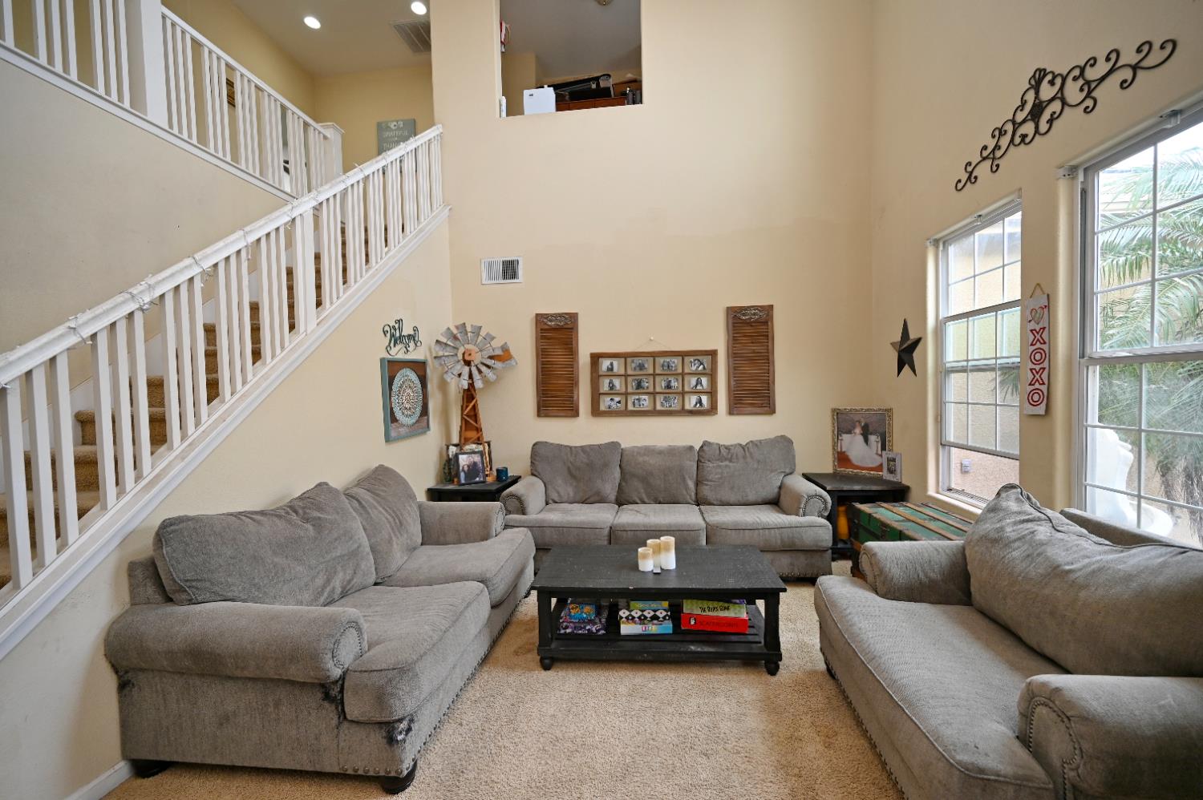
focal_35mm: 14
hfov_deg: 104.3
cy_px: 400
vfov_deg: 81.1
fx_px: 468
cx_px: 602
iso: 360
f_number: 4
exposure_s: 1/60
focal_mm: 14
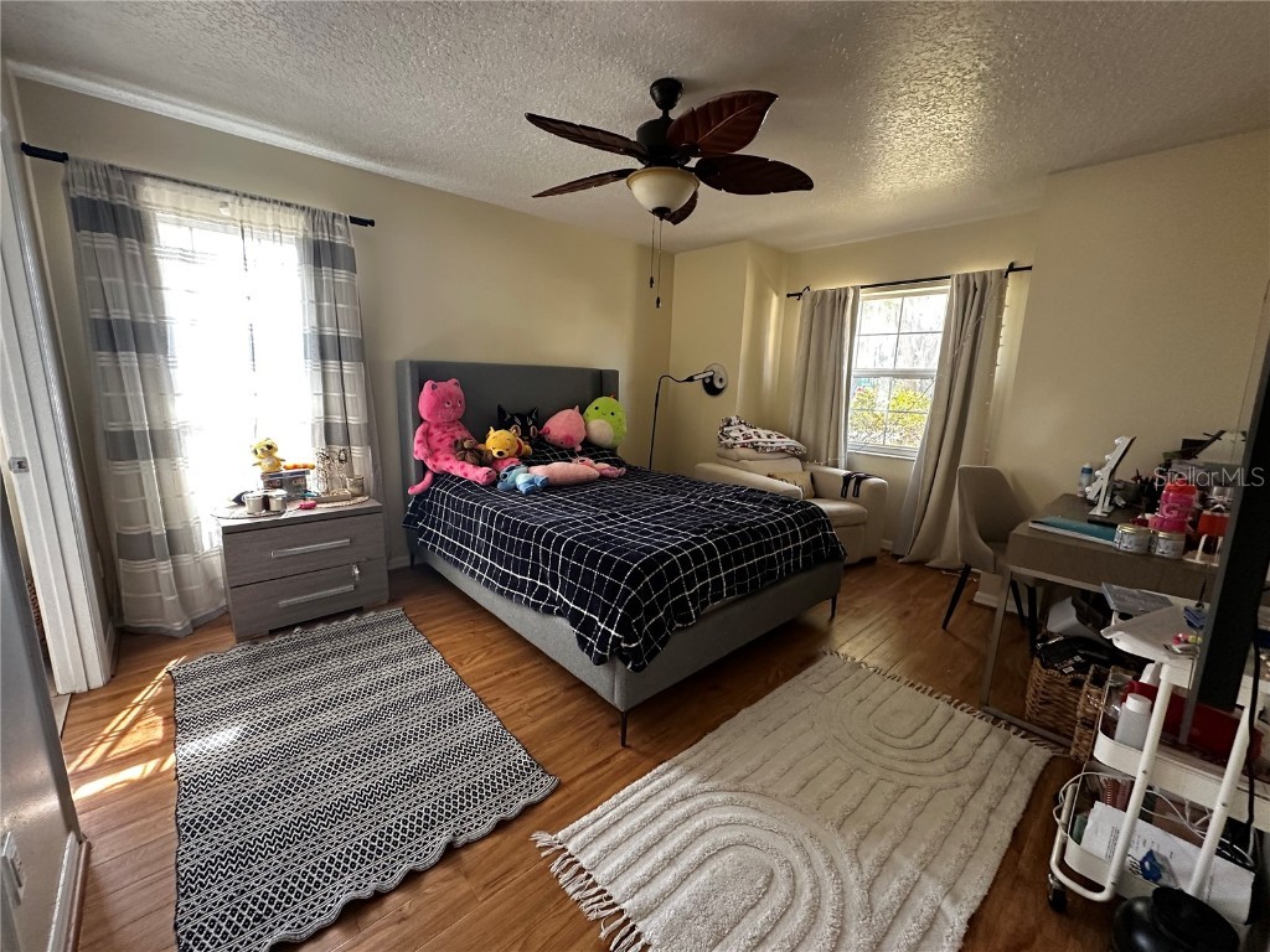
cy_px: 476
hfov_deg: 102.1
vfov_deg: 85.7
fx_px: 514
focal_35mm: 14
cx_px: 635
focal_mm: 2.22
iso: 320
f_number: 2.2
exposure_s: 1/72
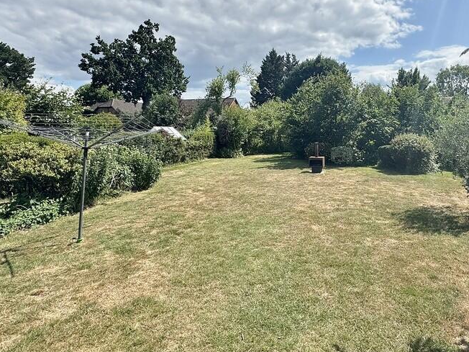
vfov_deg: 60.0
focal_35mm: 22
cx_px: 297
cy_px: 124
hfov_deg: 74.9
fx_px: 298
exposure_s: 1/2494
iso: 50
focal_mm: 2.22
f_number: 2.2
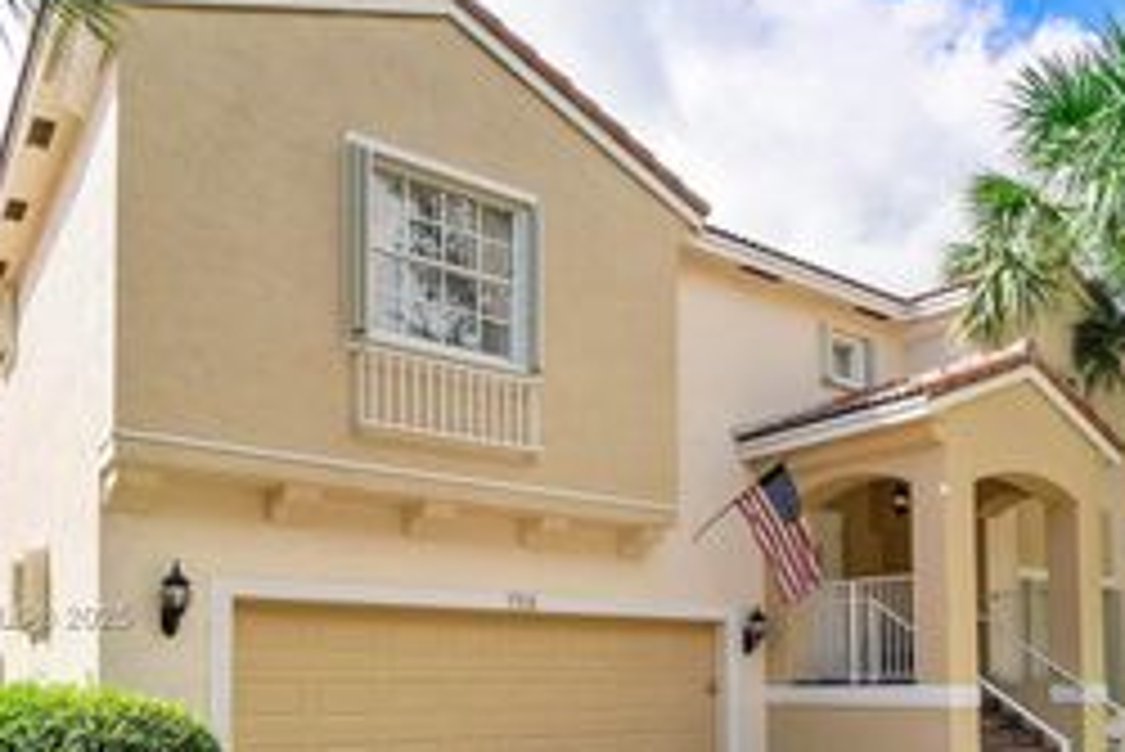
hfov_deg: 56.5
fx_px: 1001
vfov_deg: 39.3
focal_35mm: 32
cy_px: 619
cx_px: 806
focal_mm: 16
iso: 250
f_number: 9.5
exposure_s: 1/500
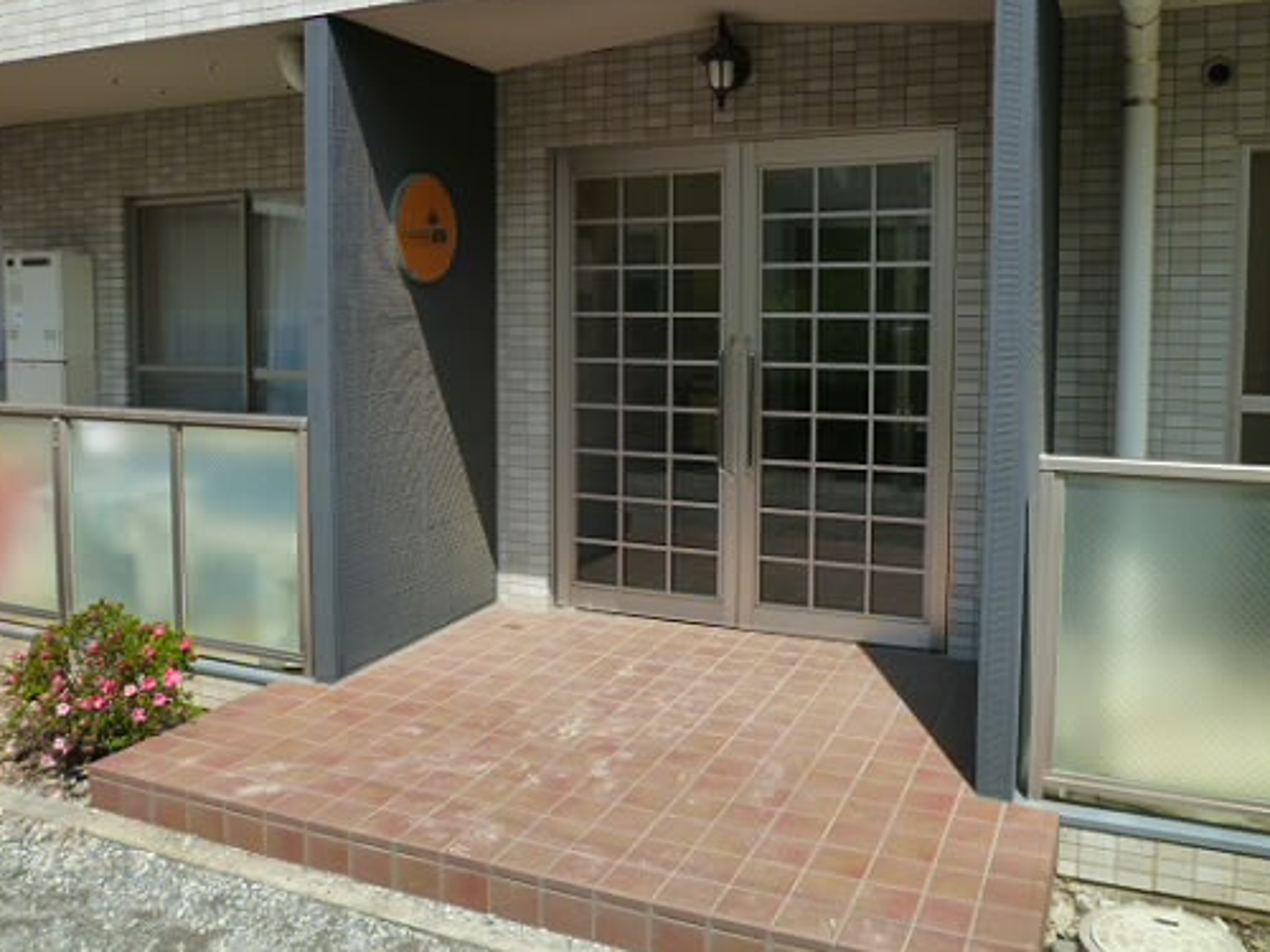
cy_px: 393
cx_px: 602
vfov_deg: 46.6
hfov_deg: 59.9
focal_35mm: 30
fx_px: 1101
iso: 125
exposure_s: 1/500
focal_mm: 4.5
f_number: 4
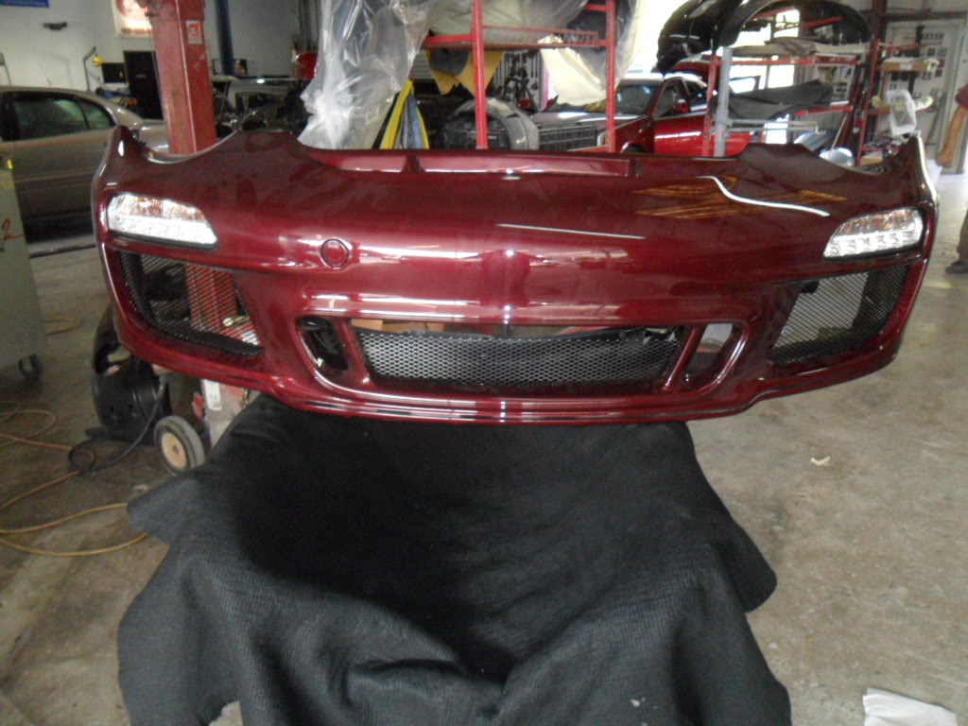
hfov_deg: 65.3
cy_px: 363
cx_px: 484
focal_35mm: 27
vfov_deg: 51.4
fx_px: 755
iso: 240
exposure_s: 1/45
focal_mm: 4.9
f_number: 3.5
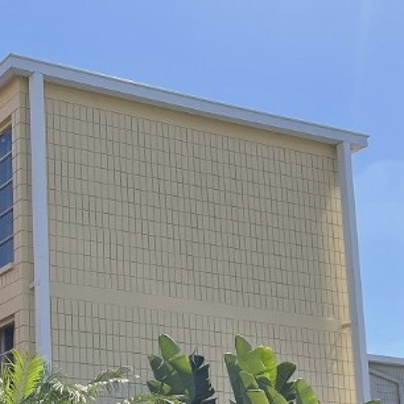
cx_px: -88
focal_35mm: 77
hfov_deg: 20.9
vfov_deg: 21.6
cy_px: 411
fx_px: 1017
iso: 32
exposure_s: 1/1715
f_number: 1.6
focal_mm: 5.1
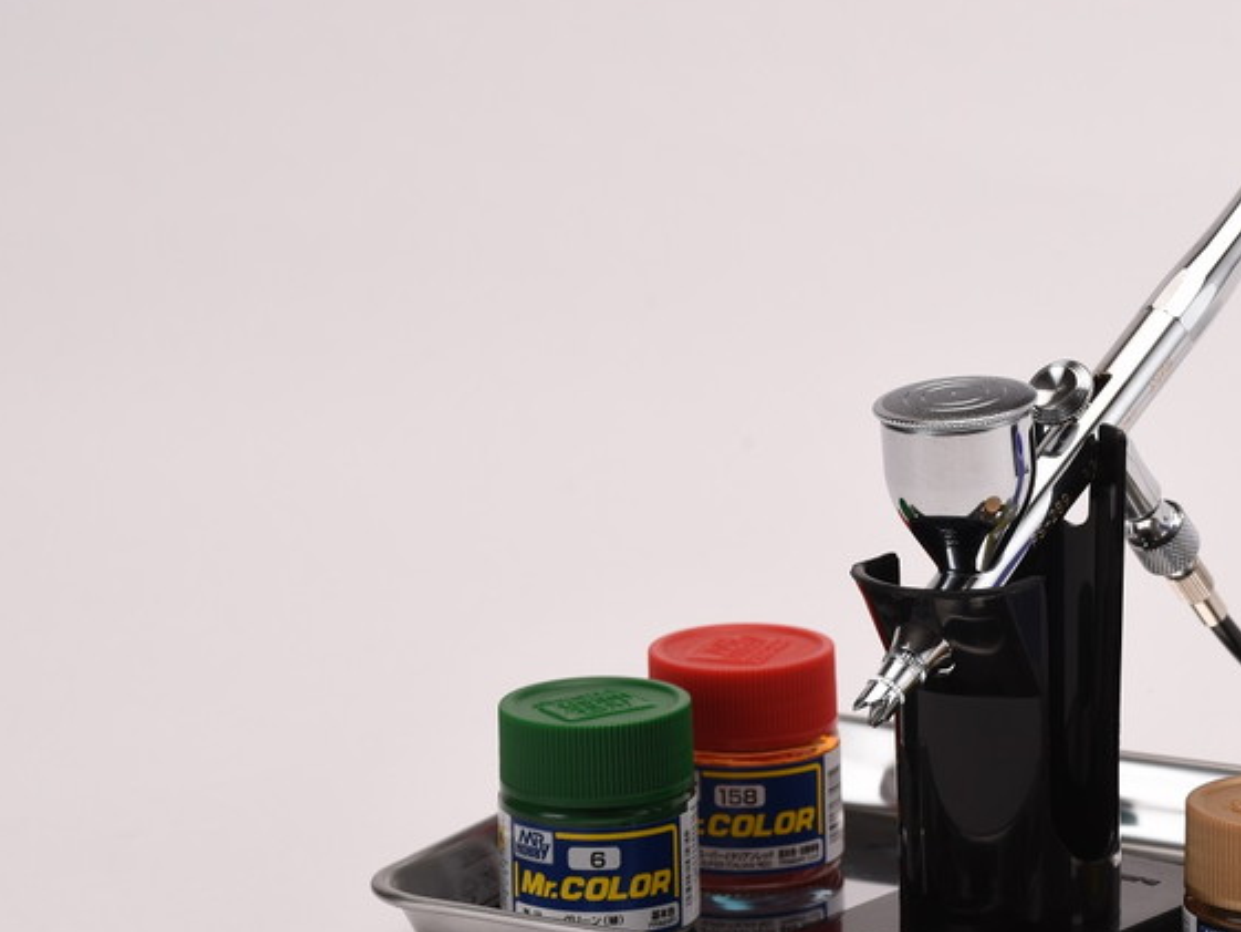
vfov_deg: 8.3
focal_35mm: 180
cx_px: 1024
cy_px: 511
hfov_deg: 10.9
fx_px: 6454
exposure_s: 1/125
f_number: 14
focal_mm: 105
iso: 100
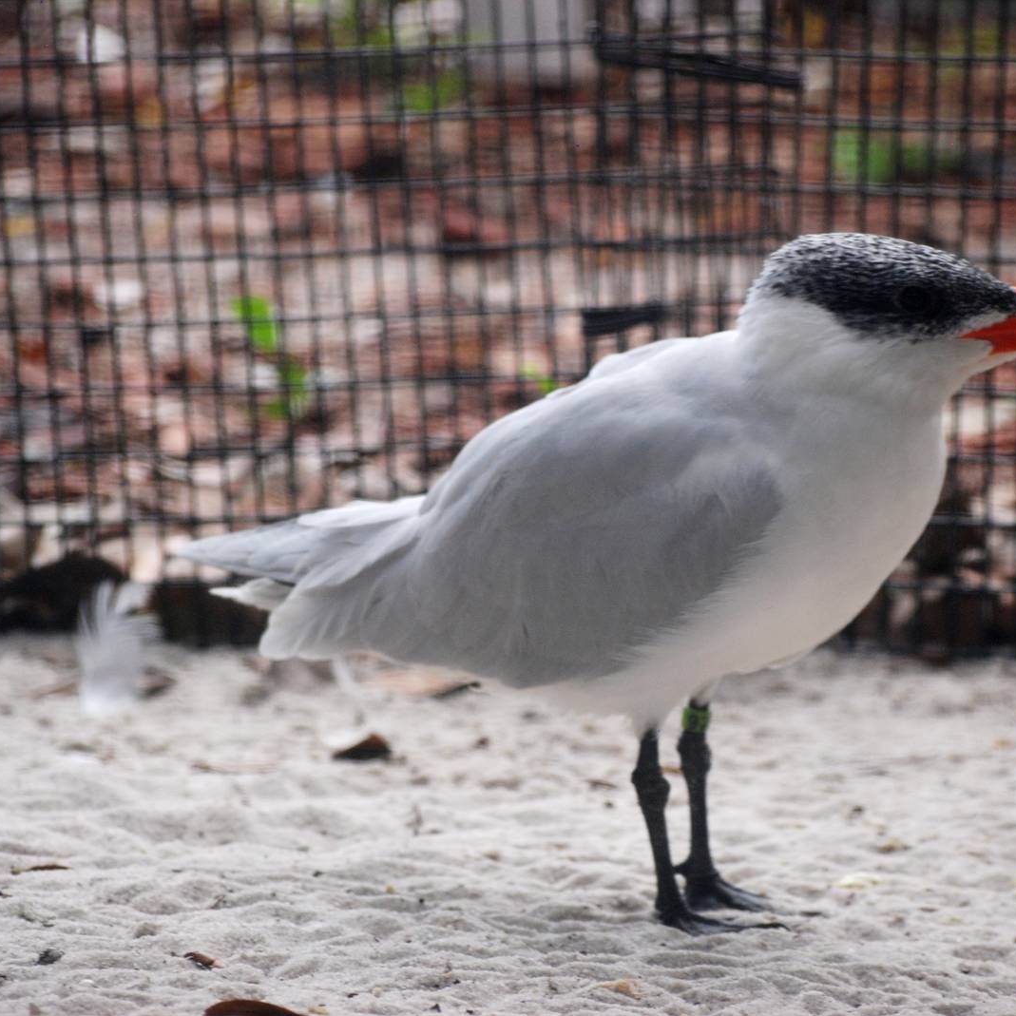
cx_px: 619
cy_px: 508
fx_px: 12374
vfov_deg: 4.7
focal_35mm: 373
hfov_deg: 4.7
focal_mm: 195
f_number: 4.8
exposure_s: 1/160
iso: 400
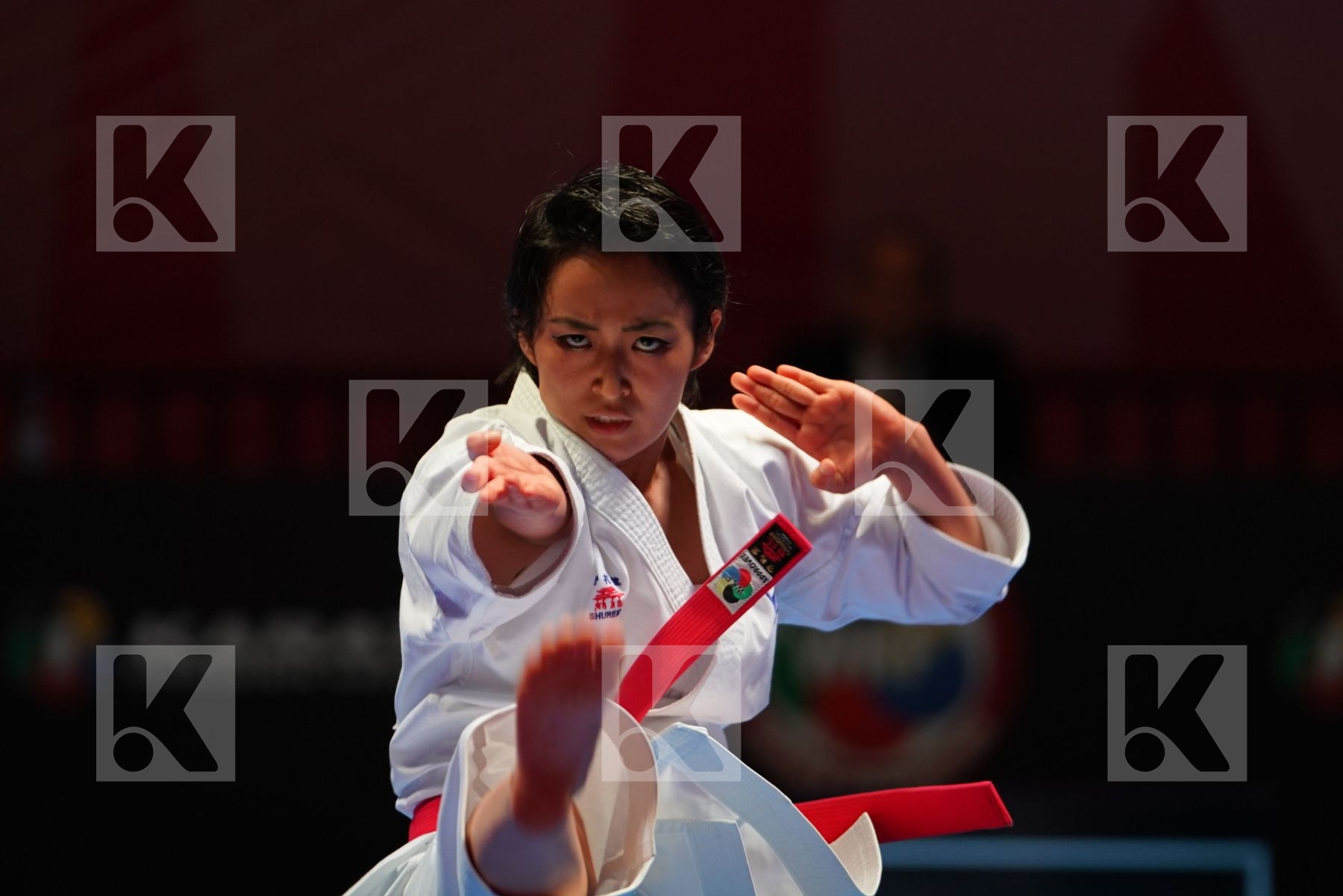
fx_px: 11079
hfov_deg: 6.9
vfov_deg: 4.6
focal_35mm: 297
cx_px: 672
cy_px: 448
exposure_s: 1/500
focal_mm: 198
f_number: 2.8
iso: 800
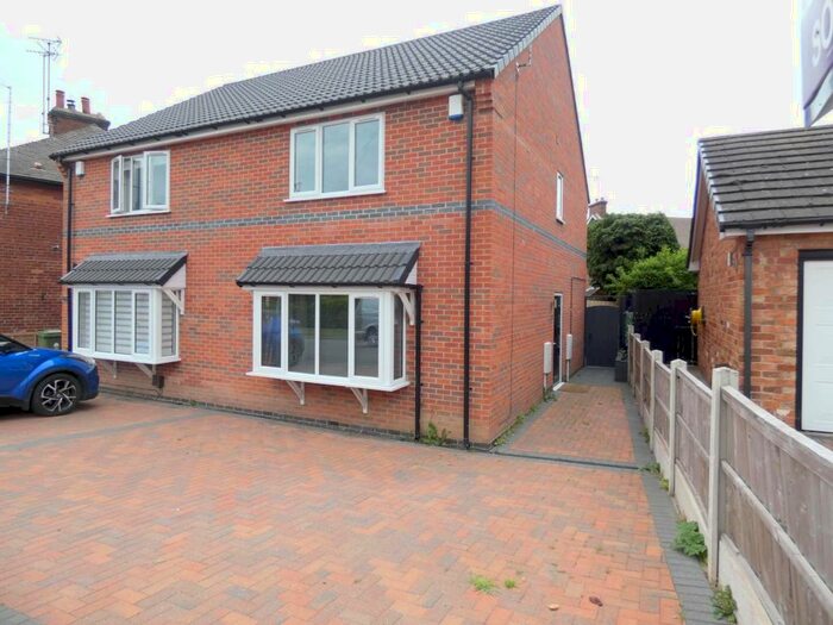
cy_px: 312
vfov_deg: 66.0
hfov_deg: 81.7
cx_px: 416
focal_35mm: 20
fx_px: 481
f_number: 2.8
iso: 80
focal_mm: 3.6
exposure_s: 1/320
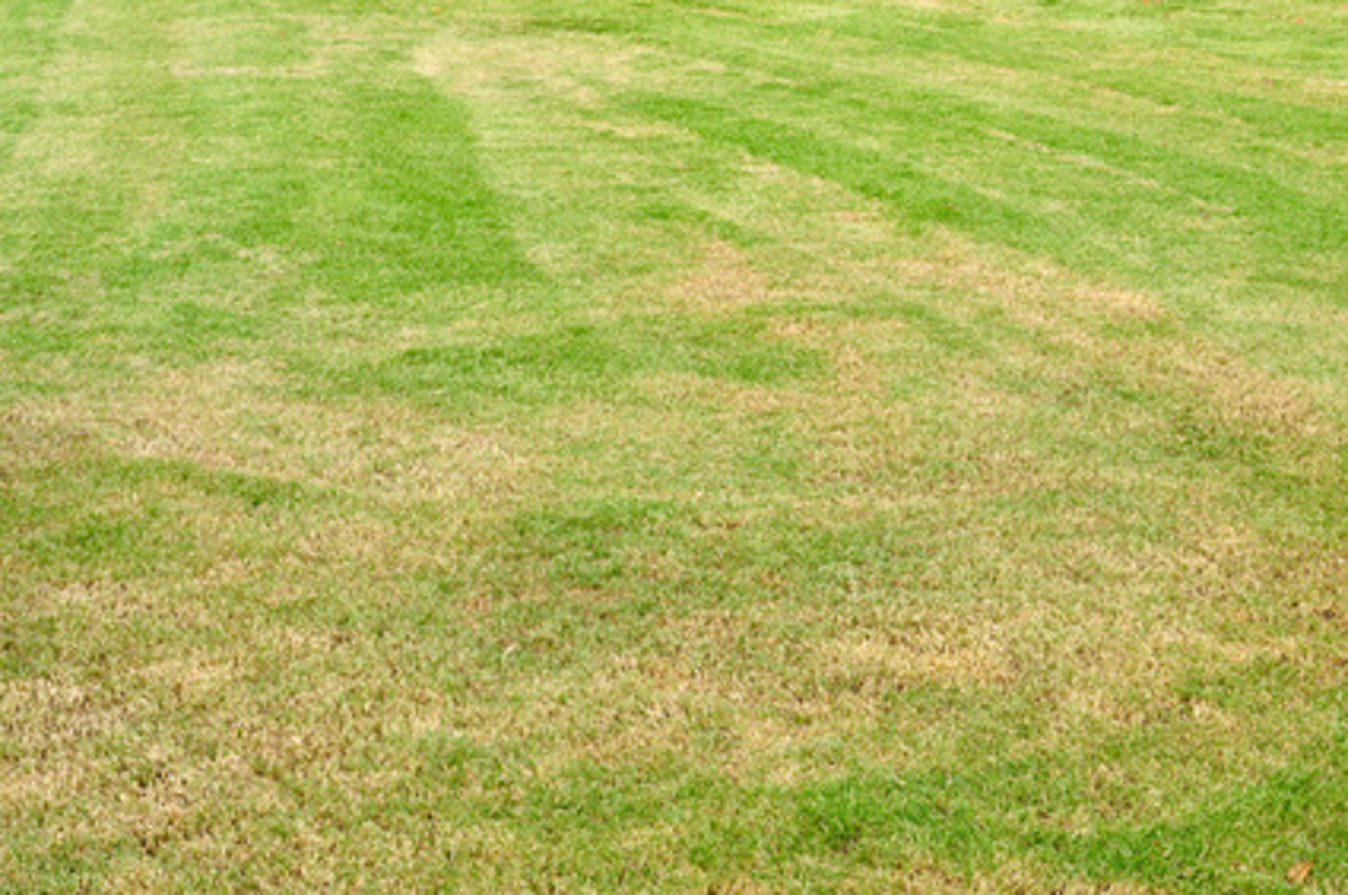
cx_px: 674
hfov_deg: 27.0
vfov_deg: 18.1
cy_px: 448
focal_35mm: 75
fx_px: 2804
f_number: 9
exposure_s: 1/125
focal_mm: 50
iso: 200
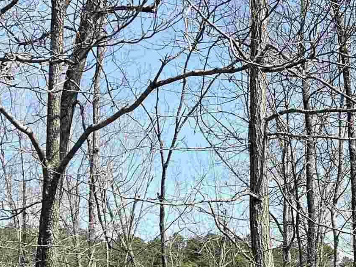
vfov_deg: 15.3
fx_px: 977
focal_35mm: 95
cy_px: 275
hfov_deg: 20.1
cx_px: 350
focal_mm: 5.7
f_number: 1.5
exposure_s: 1/2915
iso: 50
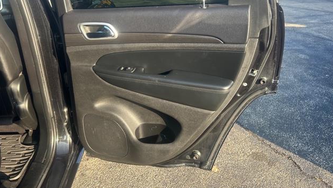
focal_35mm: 29
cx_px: 169
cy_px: 67
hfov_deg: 66.0
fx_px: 256
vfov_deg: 39.9
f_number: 1.5
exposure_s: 1/331
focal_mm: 5.7
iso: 50
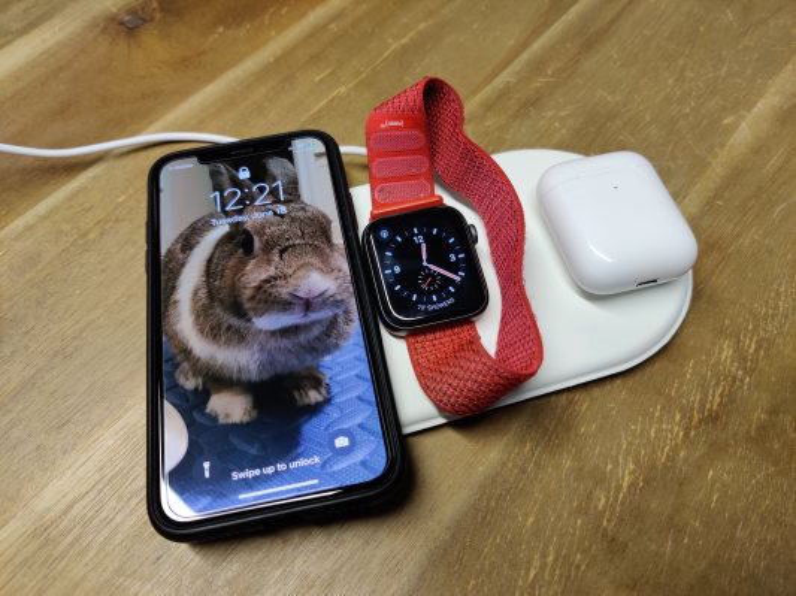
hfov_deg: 65.4
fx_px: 620
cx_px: 398
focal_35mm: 27
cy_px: 298
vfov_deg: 51.3
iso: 320
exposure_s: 1/50
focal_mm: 4.75
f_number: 1.65
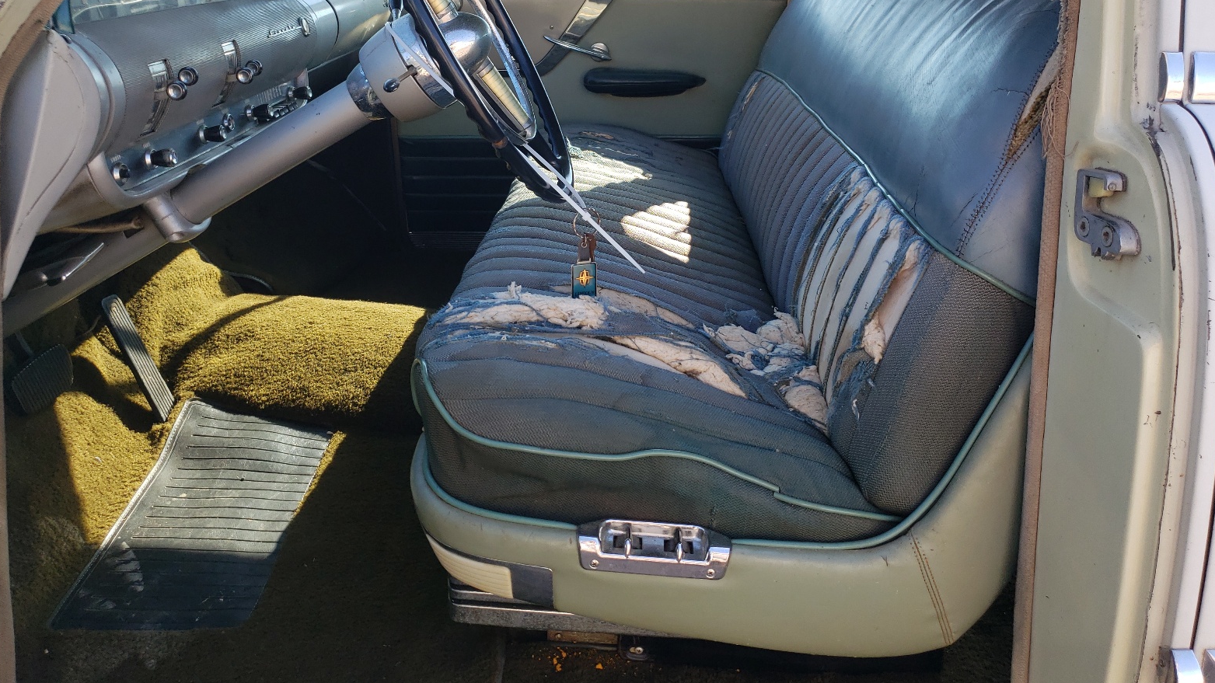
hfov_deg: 66.1
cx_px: 613
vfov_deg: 39.8
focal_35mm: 29
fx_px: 934
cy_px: 238
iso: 50
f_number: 1.5
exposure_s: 1/500
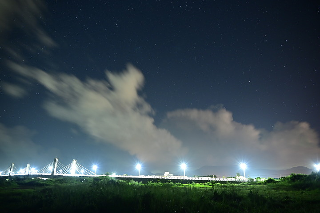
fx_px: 213
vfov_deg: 53.1
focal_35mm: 24
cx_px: 160
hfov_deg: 73.7
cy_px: 106
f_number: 4
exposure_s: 20
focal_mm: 24
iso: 500
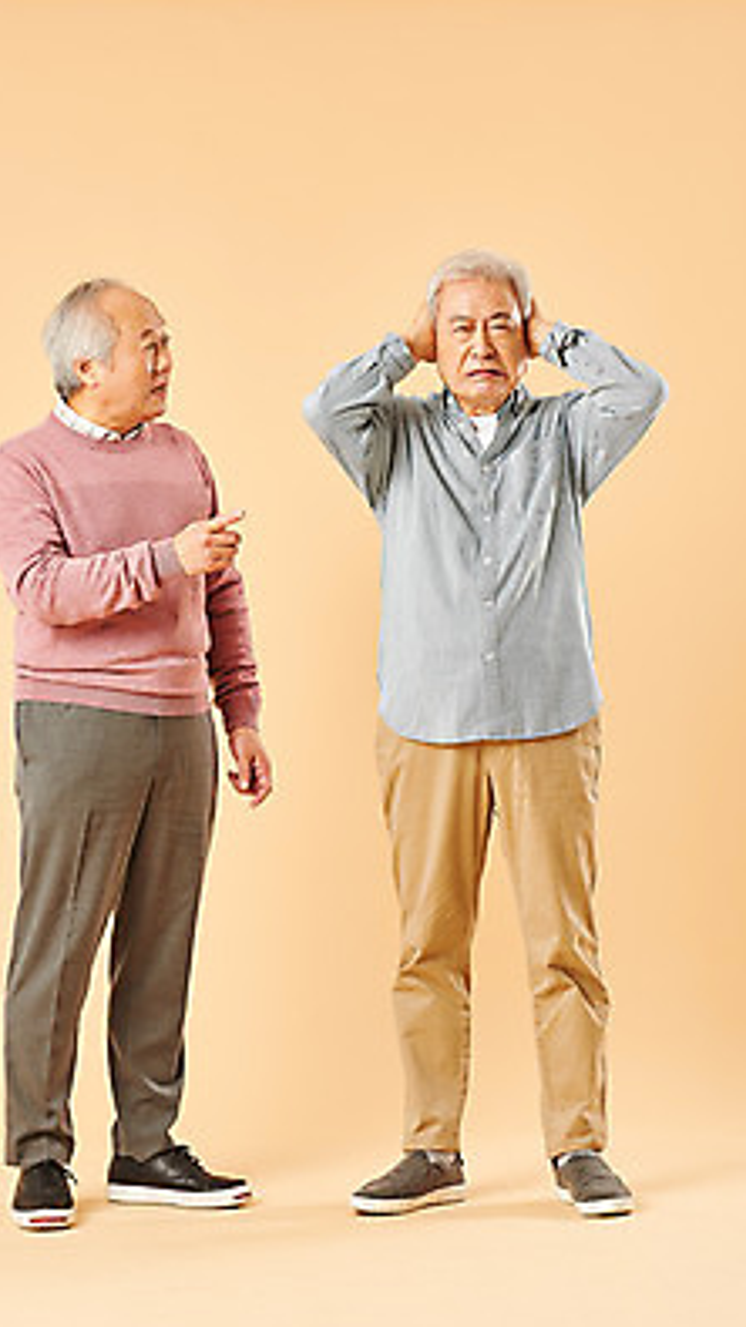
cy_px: 669
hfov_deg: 13.9
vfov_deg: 24.5
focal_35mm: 87
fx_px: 3061
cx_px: 311
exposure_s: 1/125
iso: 100
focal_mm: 82
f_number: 7.1
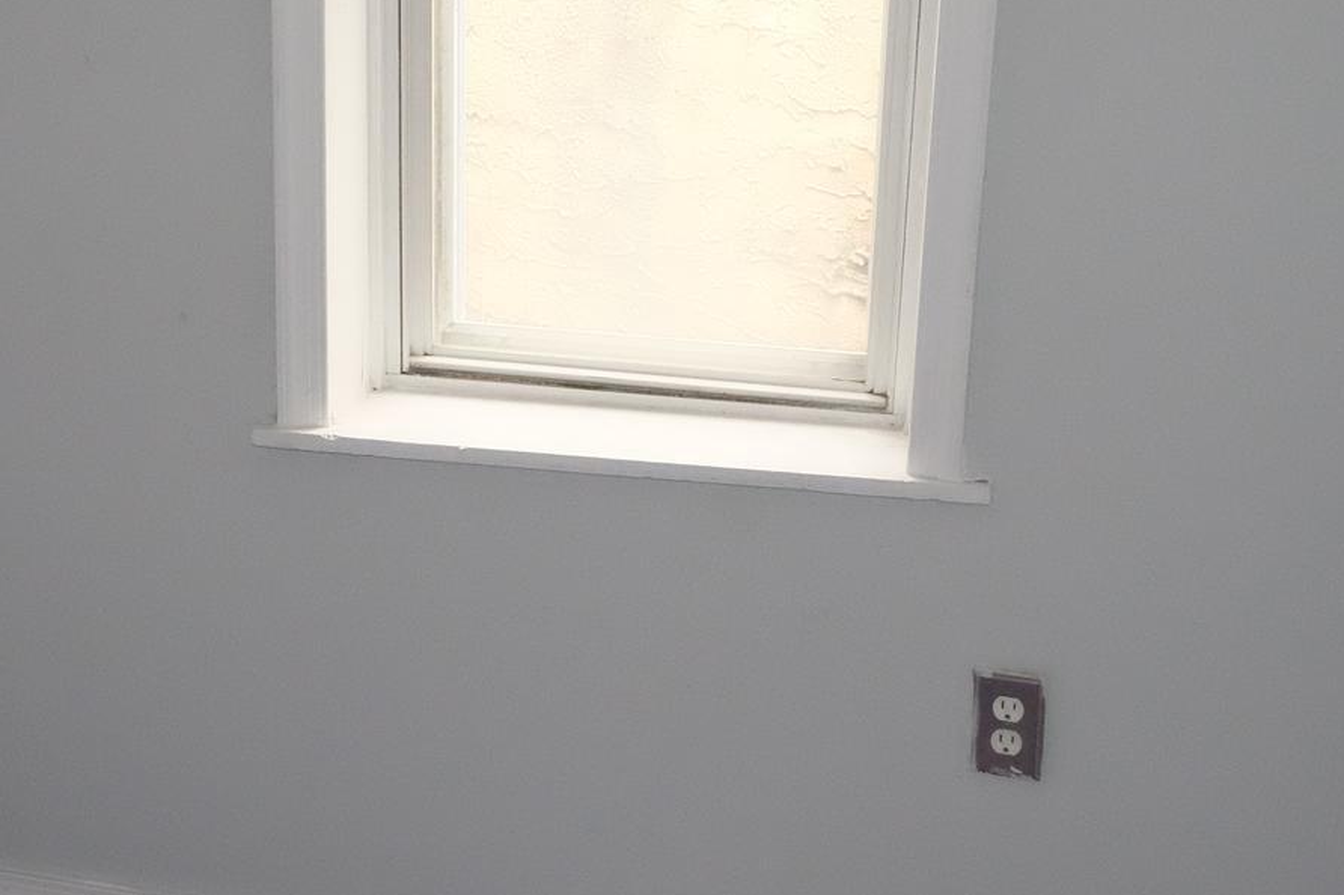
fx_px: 2314
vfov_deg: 21.8
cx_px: 434
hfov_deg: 32.1
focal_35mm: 62
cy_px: 319
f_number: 9
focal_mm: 18
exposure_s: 1/50
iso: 6400
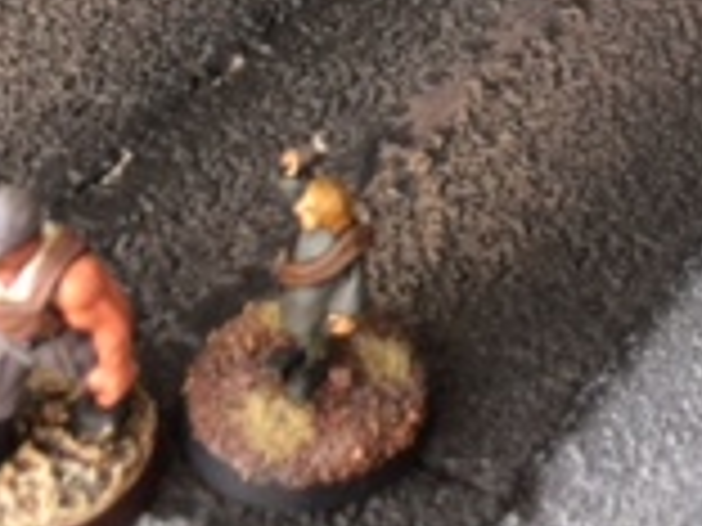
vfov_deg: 11.4
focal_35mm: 119
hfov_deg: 16.0
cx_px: 819
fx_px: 2413
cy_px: -495
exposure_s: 1/120
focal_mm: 4.15
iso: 64
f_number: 2.2
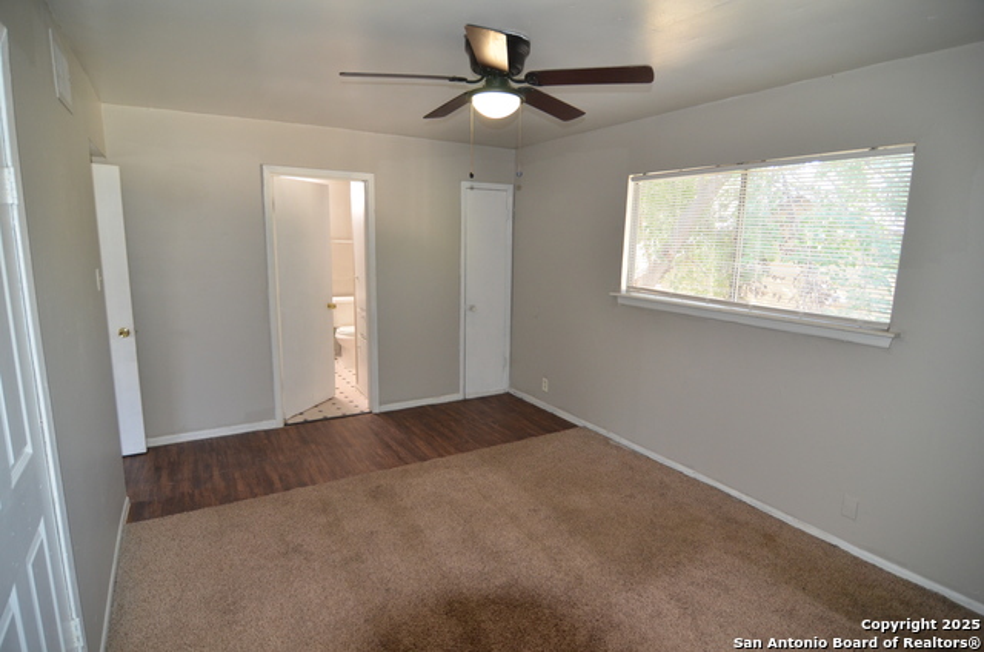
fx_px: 491
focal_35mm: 18
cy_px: 326
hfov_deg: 90.1
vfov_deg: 67.2
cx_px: 492
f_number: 4
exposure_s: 1/60
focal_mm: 12
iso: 800
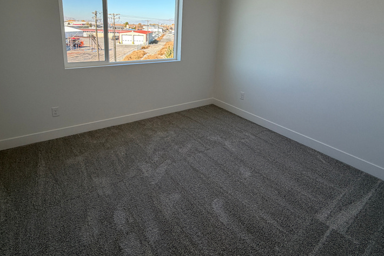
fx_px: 224
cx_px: 175
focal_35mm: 21
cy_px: 83
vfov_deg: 58.0
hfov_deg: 81.0
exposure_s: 1/150
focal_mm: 2.22
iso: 64
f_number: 2.2
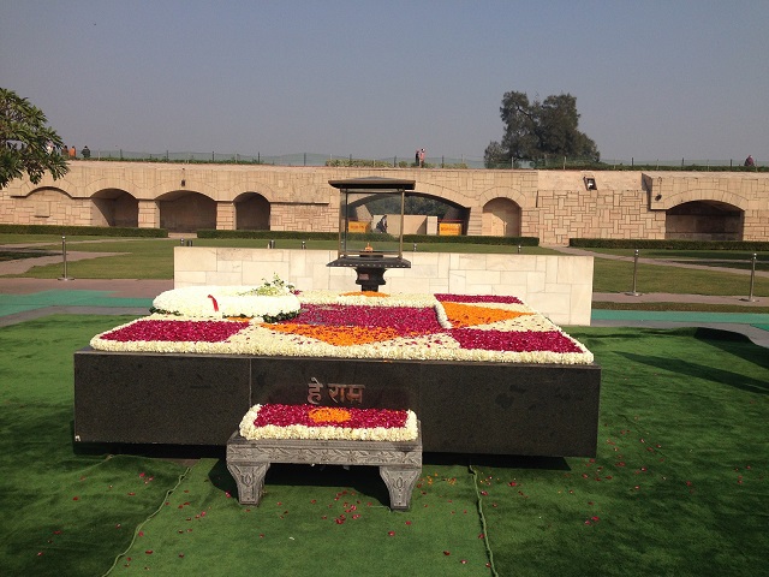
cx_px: 384
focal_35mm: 33
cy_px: 288
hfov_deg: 55.4
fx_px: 733
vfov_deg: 42.9
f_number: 2.4
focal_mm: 4.12
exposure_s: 1/2463
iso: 50
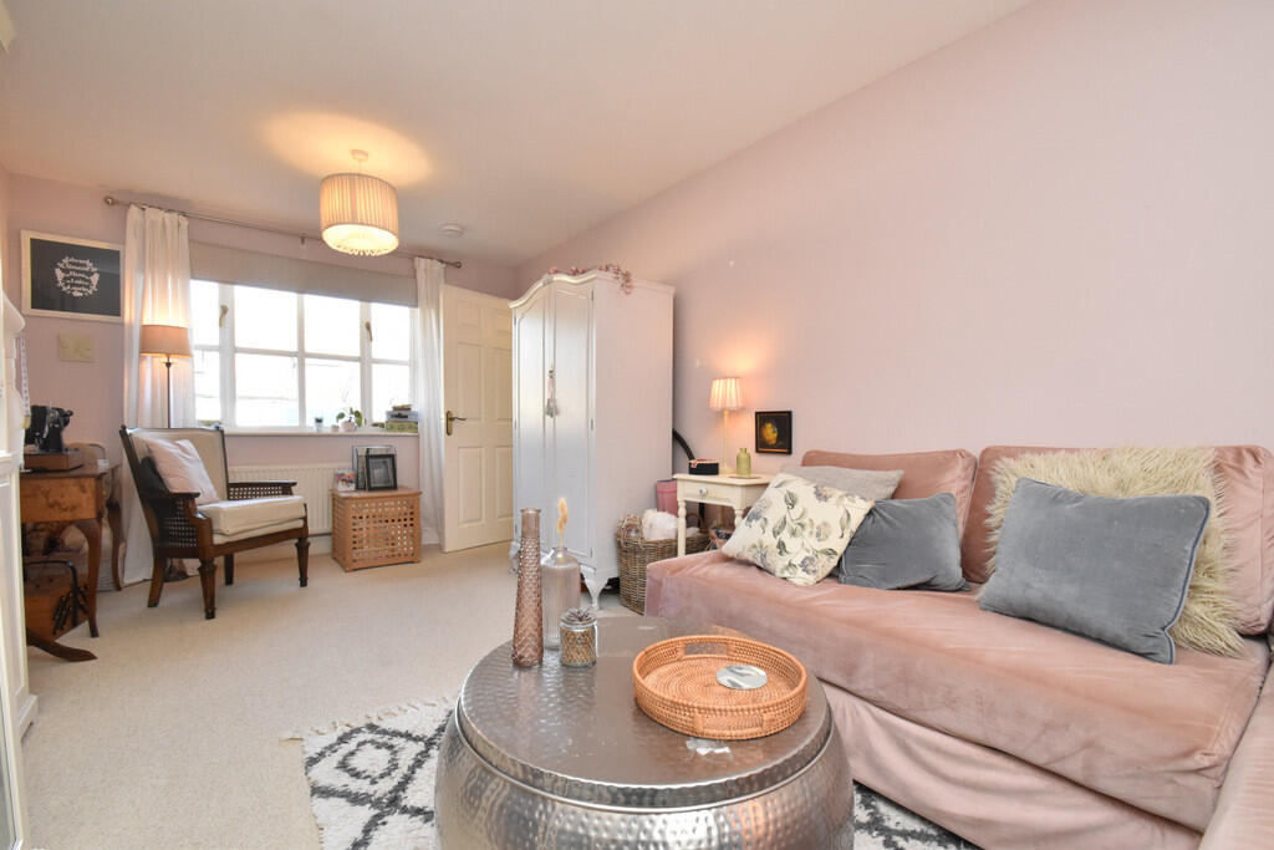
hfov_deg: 100.4
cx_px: 637
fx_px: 531
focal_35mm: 15
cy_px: 425
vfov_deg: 77.3
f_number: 9
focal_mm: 10
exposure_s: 1/60
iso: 1600
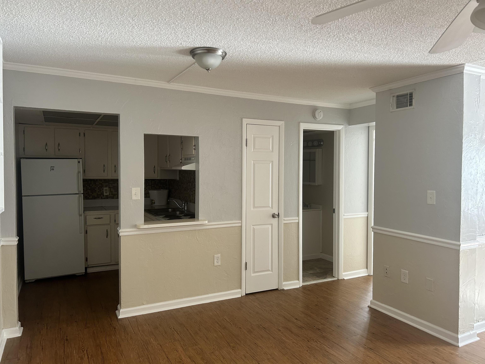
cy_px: 182
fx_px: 364
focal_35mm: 26
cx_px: 242
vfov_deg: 53.1
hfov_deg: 67.3
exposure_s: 1/60
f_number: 1.5
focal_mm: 5.7
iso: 125
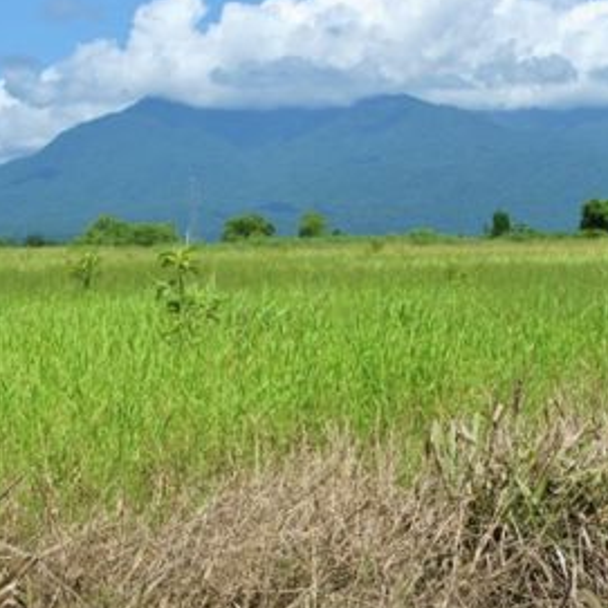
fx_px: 1649
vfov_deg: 20.9
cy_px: 361
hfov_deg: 20.8
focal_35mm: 83
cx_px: 393
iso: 100
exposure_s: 1/250
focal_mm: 32
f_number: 10
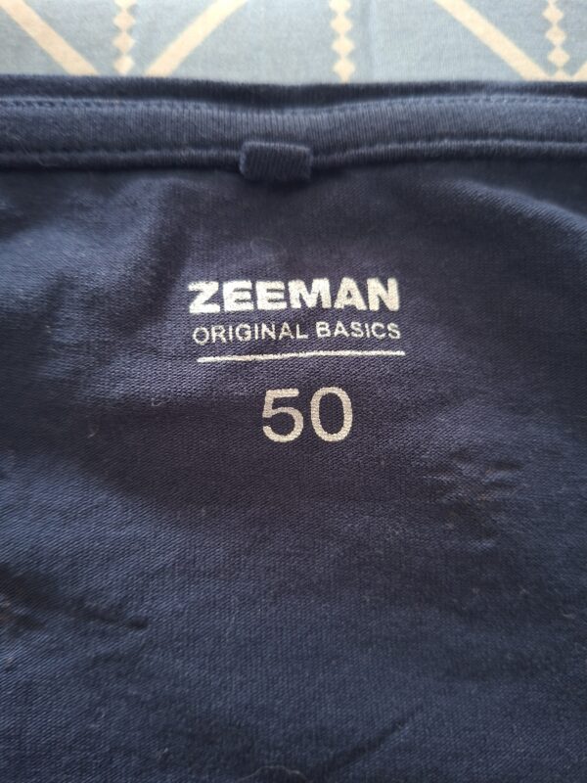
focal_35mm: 23
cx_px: 294
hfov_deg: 58.9
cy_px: 392
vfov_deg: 73.9
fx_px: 520
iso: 400
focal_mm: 5.54
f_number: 1.8
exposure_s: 1/25
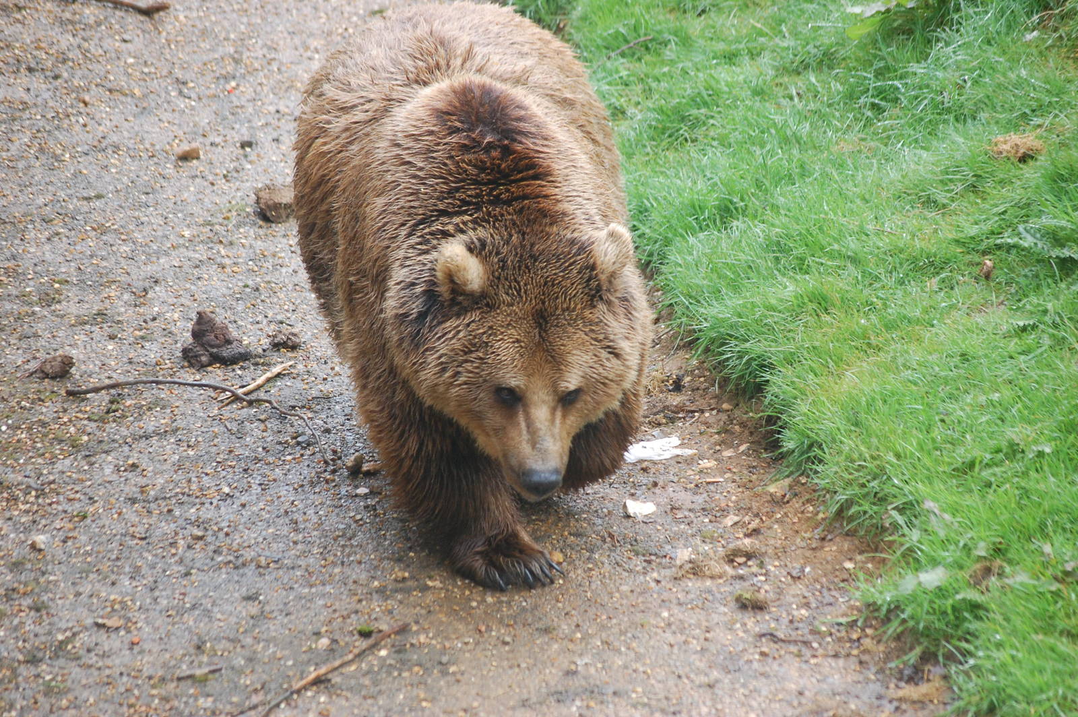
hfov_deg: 9.5
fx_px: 6507
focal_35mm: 218
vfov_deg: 6.3
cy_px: 358
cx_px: 539
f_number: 5.3
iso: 800
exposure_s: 1/200
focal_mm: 145
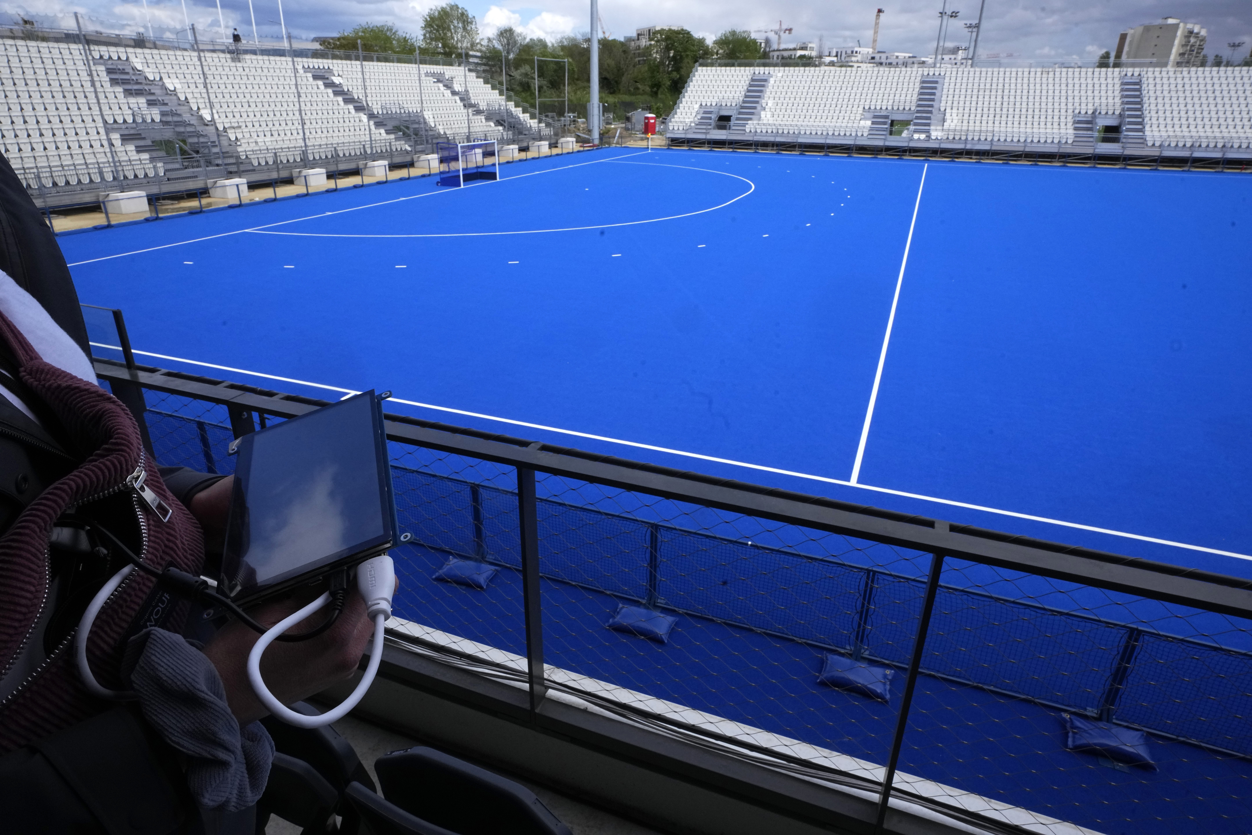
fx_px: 730
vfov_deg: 59.5
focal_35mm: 21
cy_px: 418
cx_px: 626
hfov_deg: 81.2
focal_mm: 21
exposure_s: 1/500
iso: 1600
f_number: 22
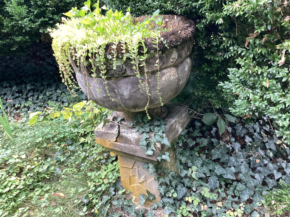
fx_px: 260
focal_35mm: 31
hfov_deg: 58.3
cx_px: 145
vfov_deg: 45.4
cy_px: 108
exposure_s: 1/50
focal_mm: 3.3
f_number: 2.4
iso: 80
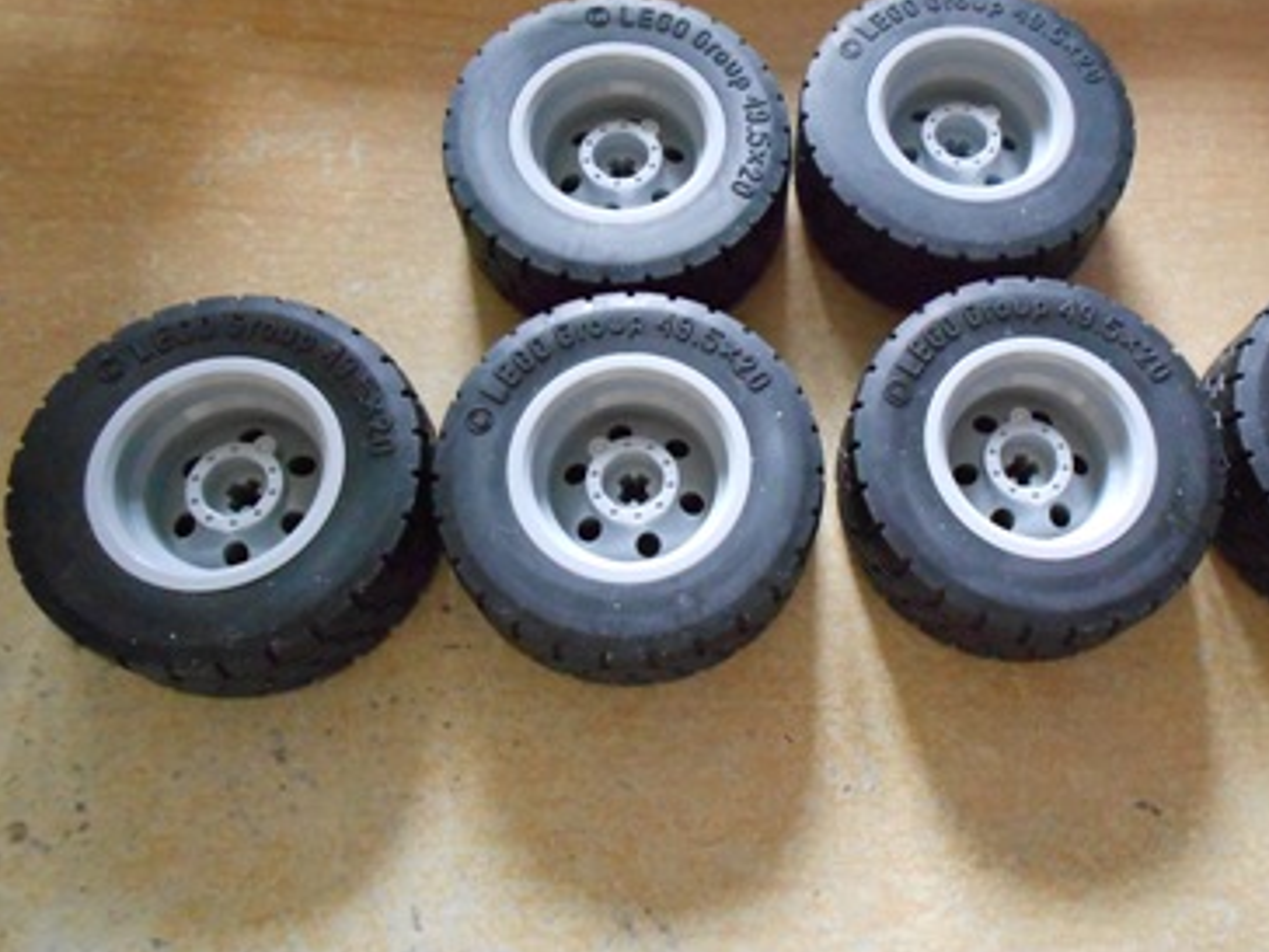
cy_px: 380
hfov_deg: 56.3
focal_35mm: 32
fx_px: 1173
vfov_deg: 43.9
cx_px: 777
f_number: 3.2
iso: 800
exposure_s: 1/20
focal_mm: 4.6
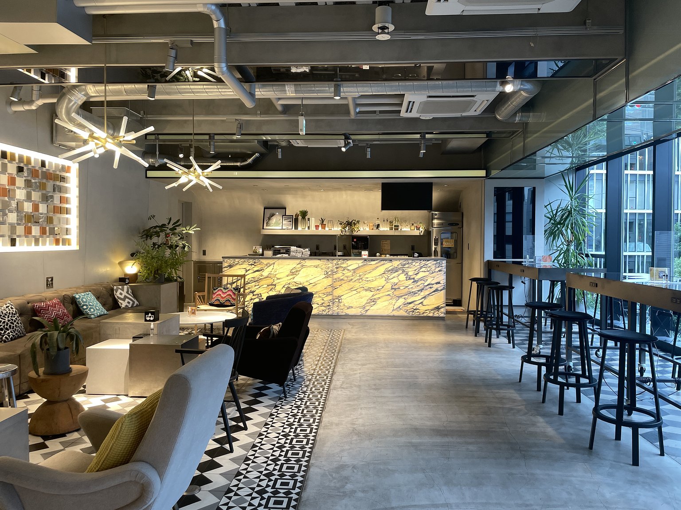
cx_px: 340
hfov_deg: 67.3
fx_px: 511
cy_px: 255
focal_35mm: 26
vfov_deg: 53.1
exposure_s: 1/100
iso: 64
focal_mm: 4.2
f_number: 1.6
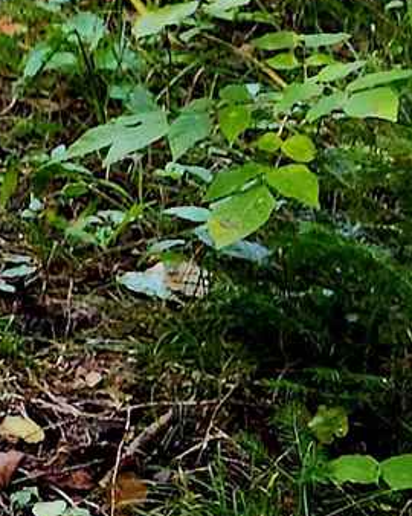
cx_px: -366
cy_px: -634
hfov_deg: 9.5
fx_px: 2334
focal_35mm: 153
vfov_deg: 11.0
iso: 200
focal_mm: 5.4
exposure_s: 1/182
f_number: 1.8
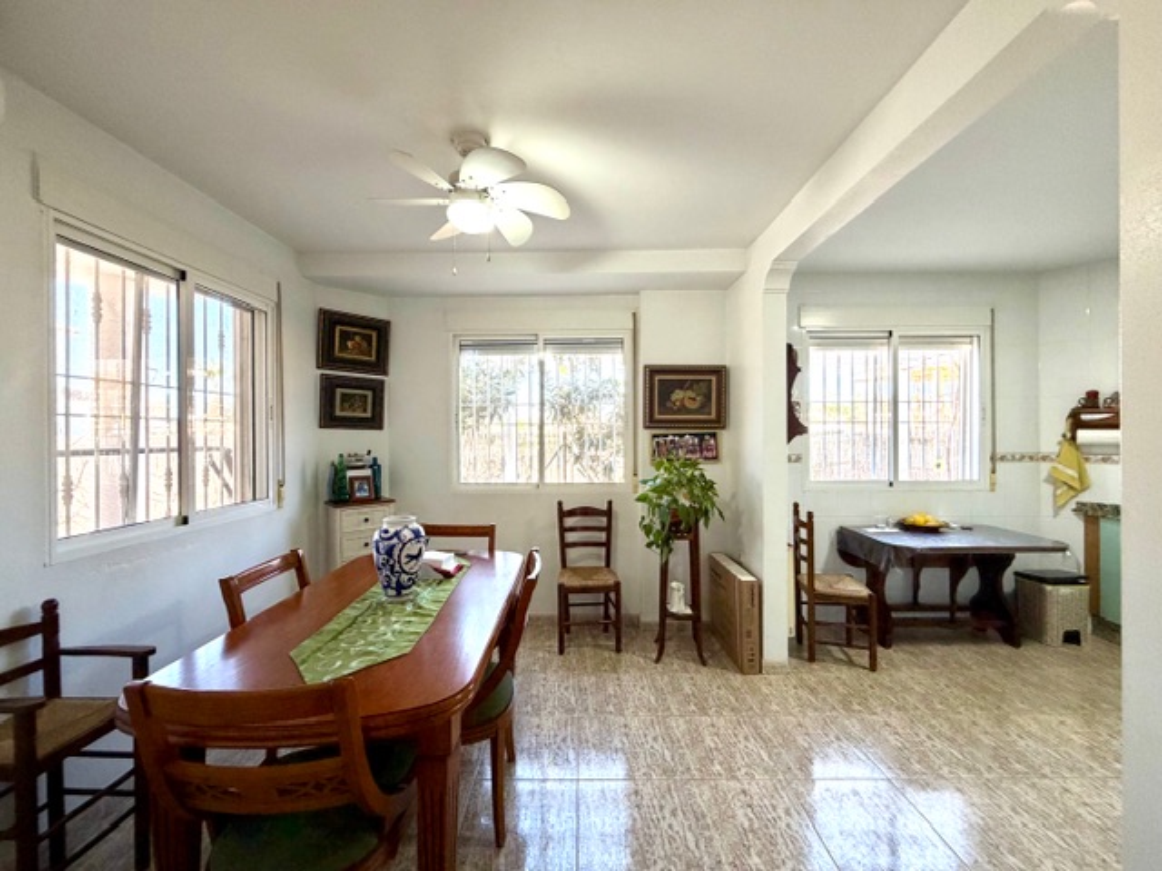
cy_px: 436
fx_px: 470
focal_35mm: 14
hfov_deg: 102.1
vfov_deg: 85.7
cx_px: 581
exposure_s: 1/121
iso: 250
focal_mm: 2.22
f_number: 2.2
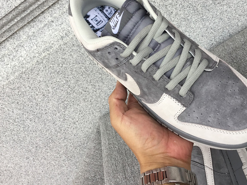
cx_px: 149
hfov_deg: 42.7
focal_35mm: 44
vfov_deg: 32.5
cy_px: 57
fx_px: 314
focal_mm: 3.3
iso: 25
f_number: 2.4
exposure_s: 1/100
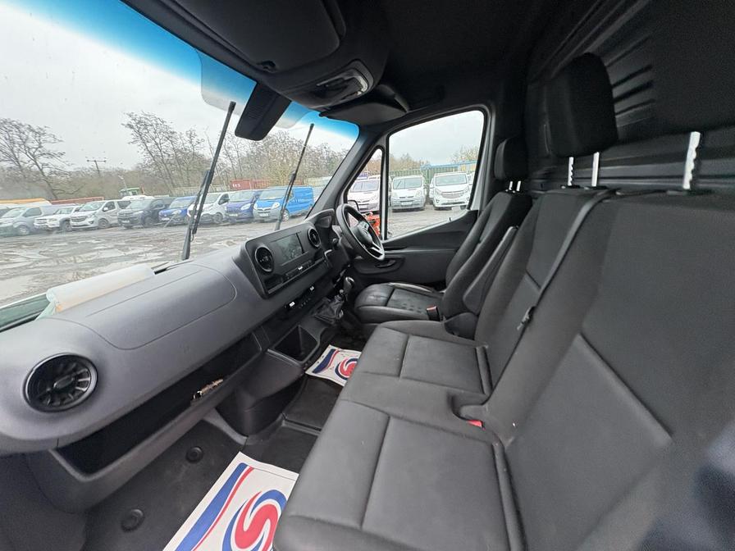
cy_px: 276
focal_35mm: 14
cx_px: 368
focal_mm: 2.22
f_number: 2.2
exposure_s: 1/64
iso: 250
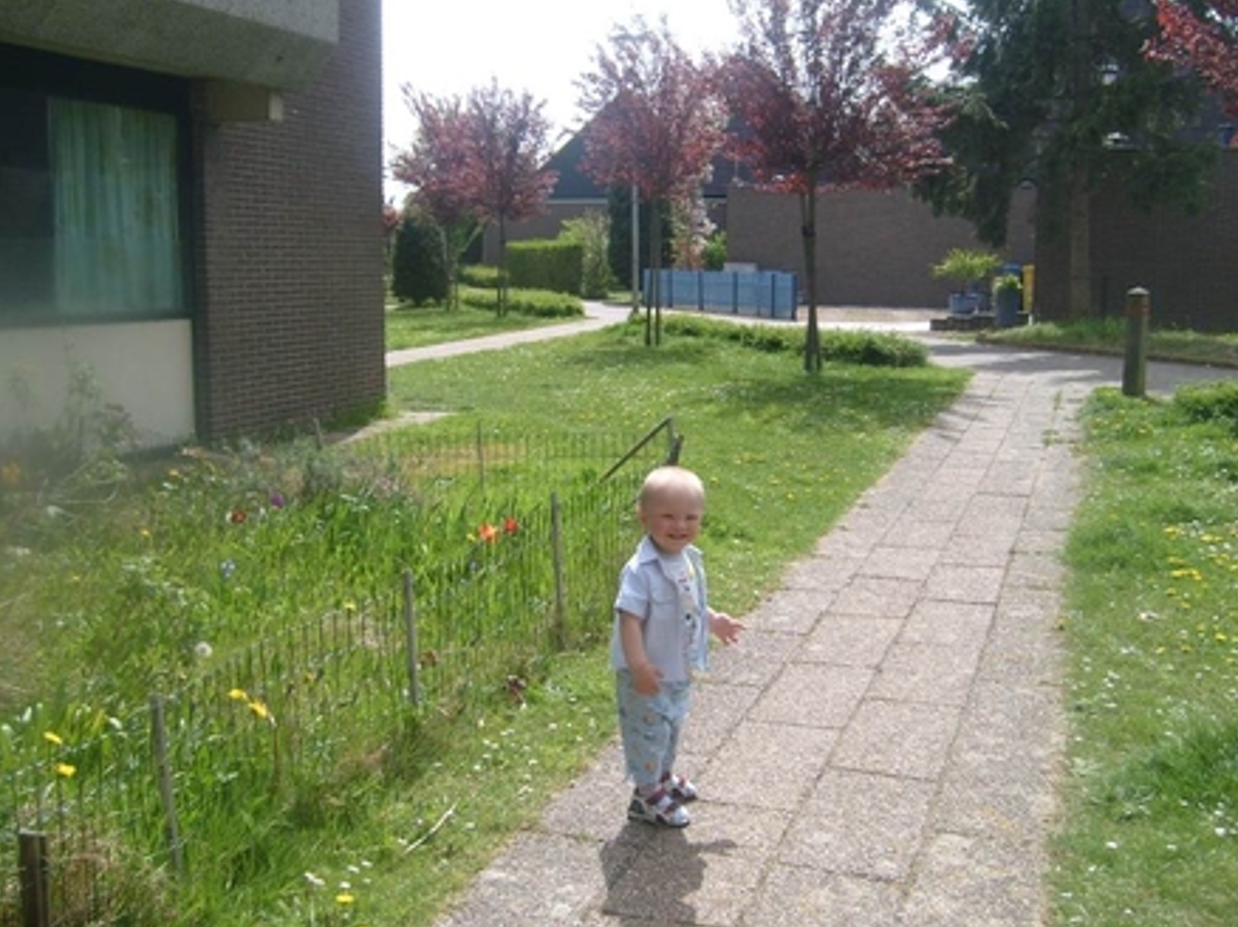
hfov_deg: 51.4
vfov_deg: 39.6
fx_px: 1287
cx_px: 633
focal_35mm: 36
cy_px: 459
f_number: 7.1
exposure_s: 1/180
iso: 80
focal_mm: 5.8
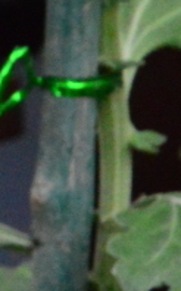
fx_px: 18830
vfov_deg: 0.9
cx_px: -368
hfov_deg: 0.6
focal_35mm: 2384
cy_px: 147
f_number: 22
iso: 6400
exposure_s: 1/250
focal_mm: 300
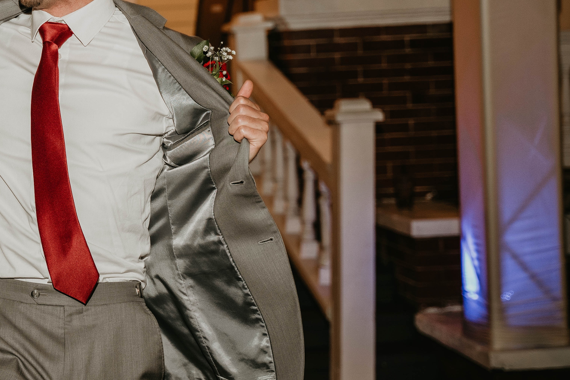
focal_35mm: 99
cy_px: 122
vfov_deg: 13.8
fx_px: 1567
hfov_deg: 20.2
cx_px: 67
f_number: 2.8
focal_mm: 50
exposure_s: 1/160
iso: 640
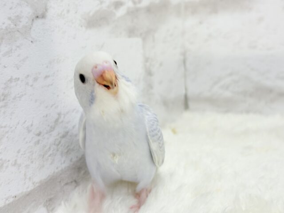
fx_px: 427
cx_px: 142
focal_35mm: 52
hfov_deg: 36.8
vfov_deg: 28.0
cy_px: 106
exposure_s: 1/50
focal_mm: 5.96
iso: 32
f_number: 1.6
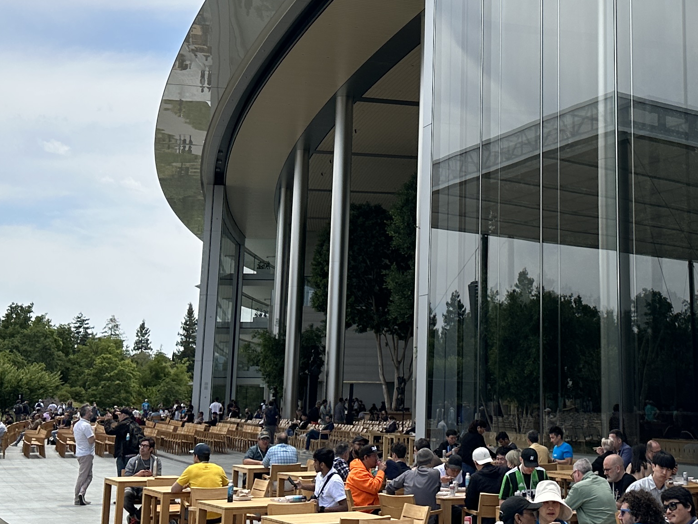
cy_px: 118
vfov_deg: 23.0
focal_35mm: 63
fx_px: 1270
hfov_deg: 30.5
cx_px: 469
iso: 80
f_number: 1.78
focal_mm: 6.86
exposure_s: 1/6211
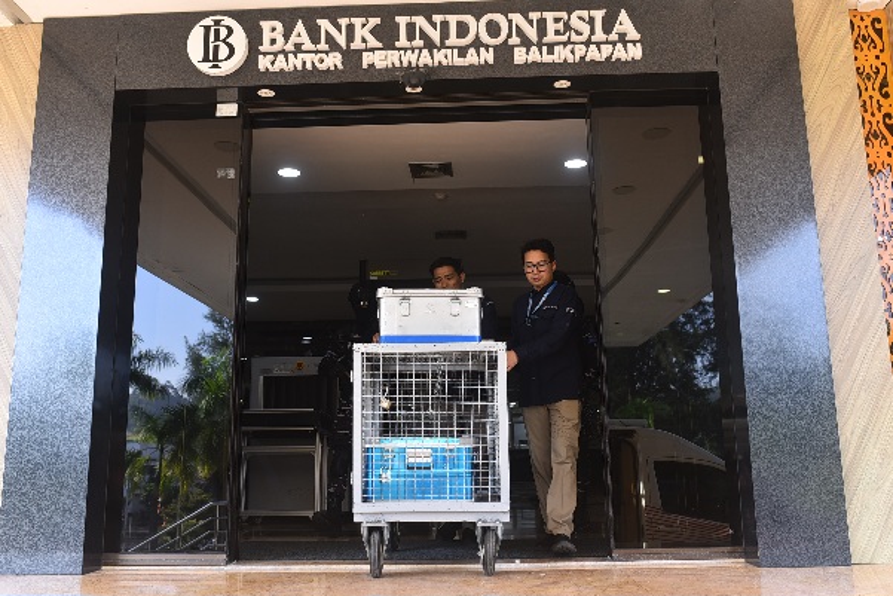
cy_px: 298
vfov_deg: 37.9
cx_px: 446
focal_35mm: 35
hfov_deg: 54.4
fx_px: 868
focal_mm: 35
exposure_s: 1/161
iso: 250
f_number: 3.2
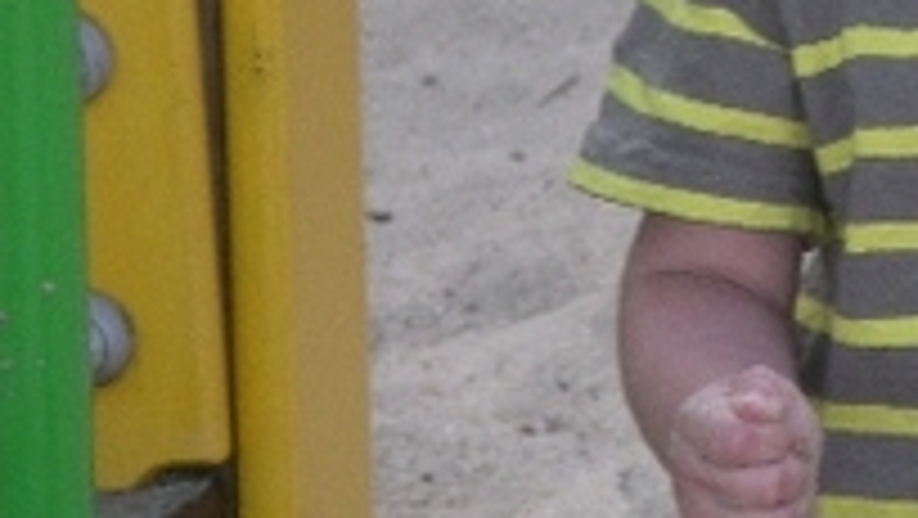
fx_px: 14588
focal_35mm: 599
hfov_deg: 3.6
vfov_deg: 2.0
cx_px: 1192
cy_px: -144
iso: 160
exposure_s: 1/200
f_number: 4.6
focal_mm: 39
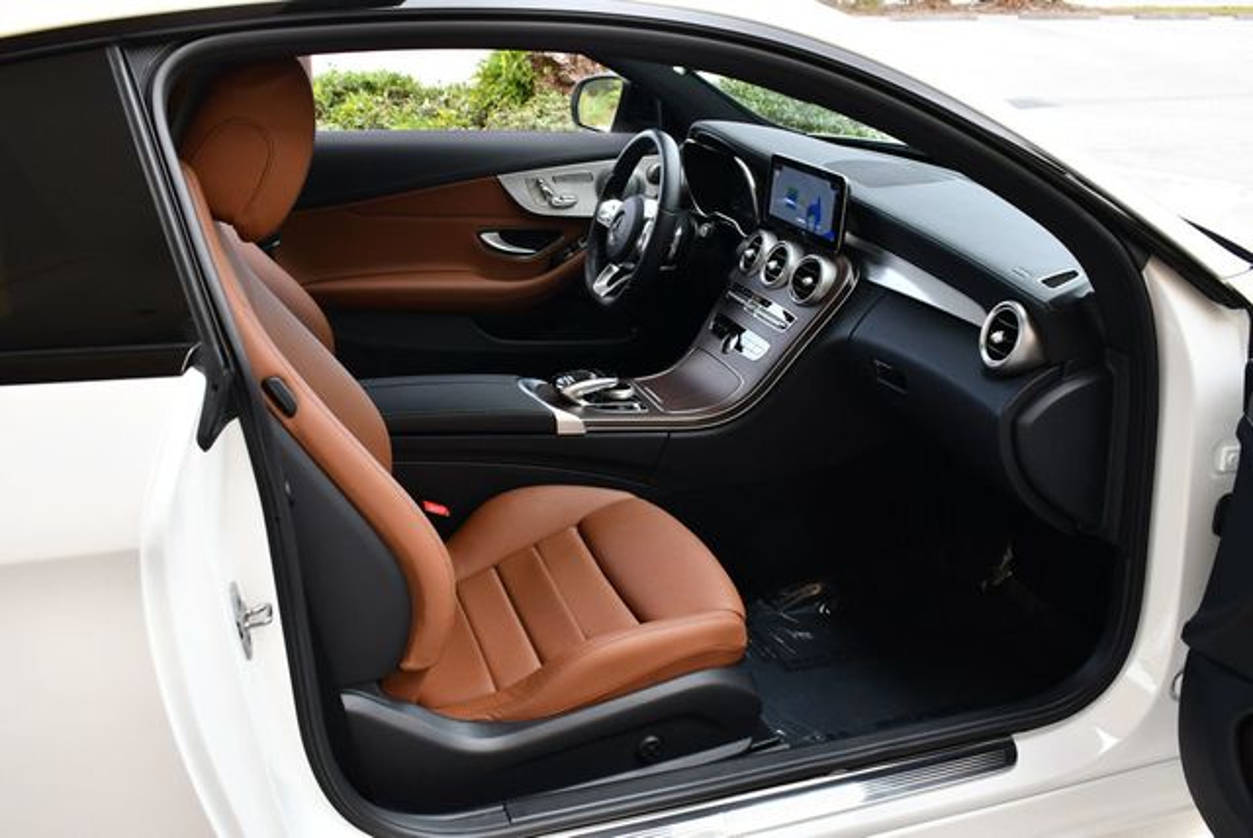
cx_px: 626
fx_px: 1254
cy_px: 419
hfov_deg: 53.1
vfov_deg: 36.9
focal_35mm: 36
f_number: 4.5
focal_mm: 18
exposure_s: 1/250
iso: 400
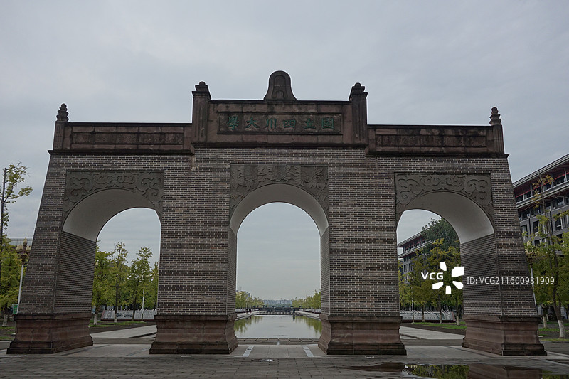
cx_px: 284
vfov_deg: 38.9
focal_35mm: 34
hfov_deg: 55.8
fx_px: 537
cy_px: 190
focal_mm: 12.62
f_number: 5.6
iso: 125
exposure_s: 1/400
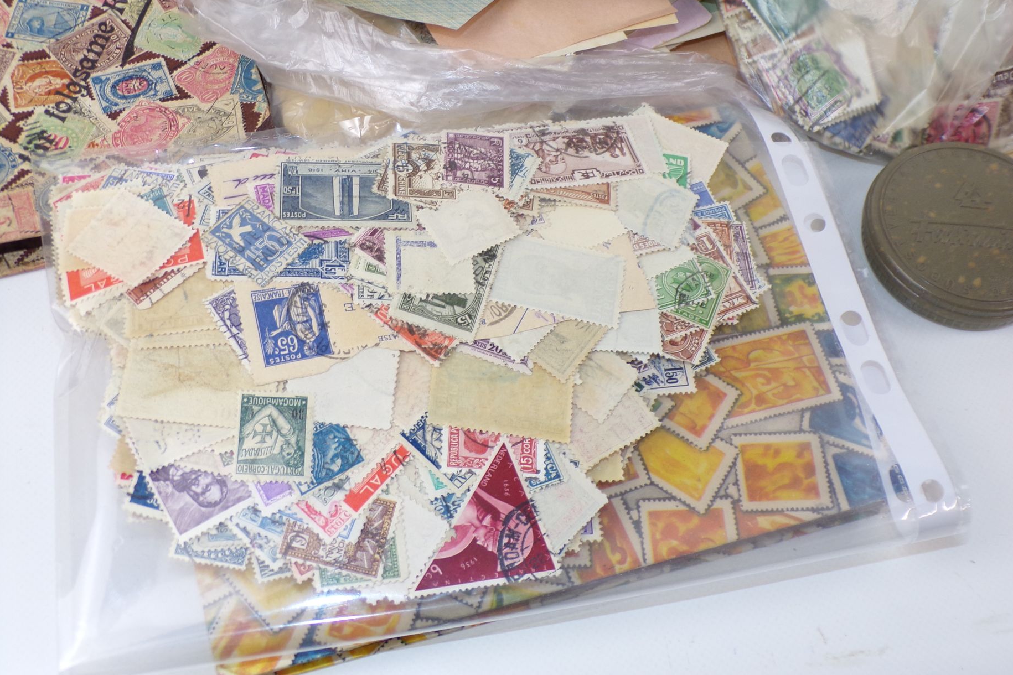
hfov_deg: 44.5
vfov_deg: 30.5
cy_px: 300
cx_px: 508
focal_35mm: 44
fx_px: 1238
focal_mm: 7.6
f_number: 3.4
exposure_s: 1/34
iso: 80
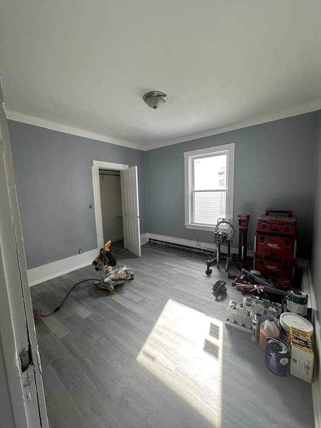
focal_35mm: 14
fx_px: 173
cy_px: 214
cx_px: 160
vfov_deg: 102.1
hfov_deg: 85.7
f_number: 2.2
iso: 50
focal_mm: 2.22
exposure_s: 1/99
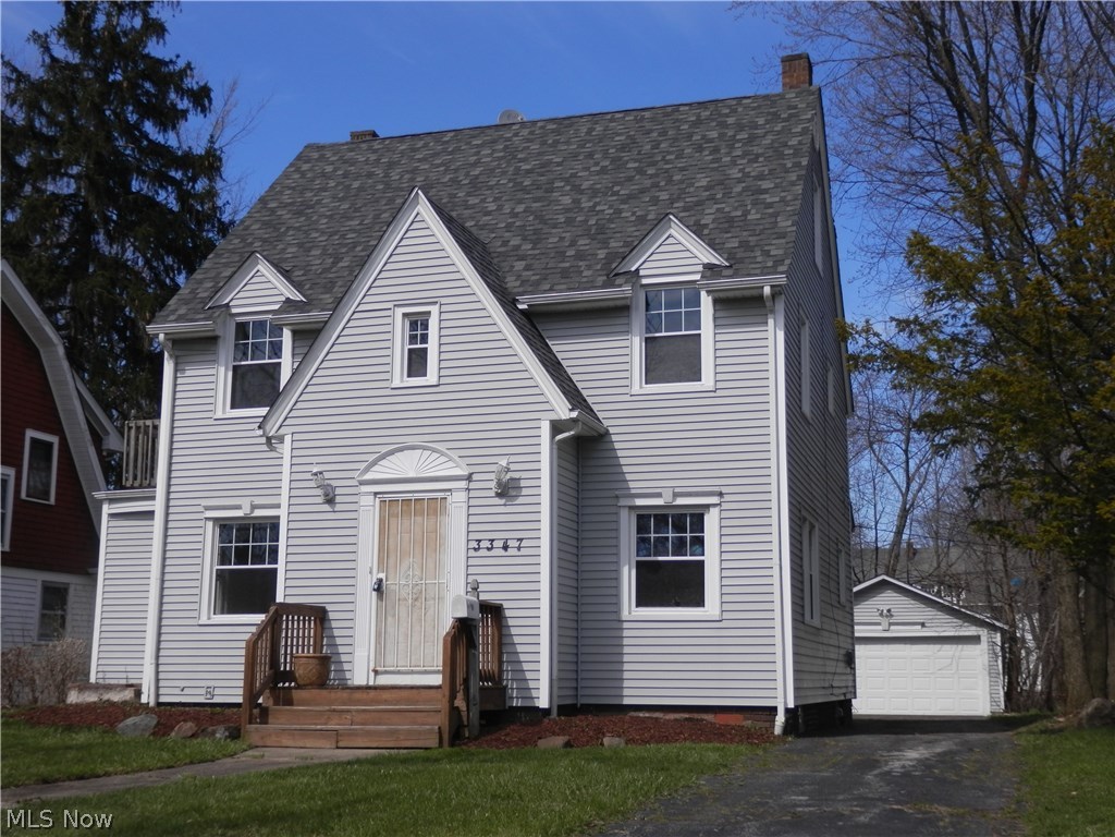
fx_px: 1288
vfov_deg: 36.0
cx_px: 558
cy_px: 418
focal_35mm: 40
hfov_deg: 46.8
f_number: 10.4
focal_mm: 7.3
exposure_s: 1/125
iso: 80
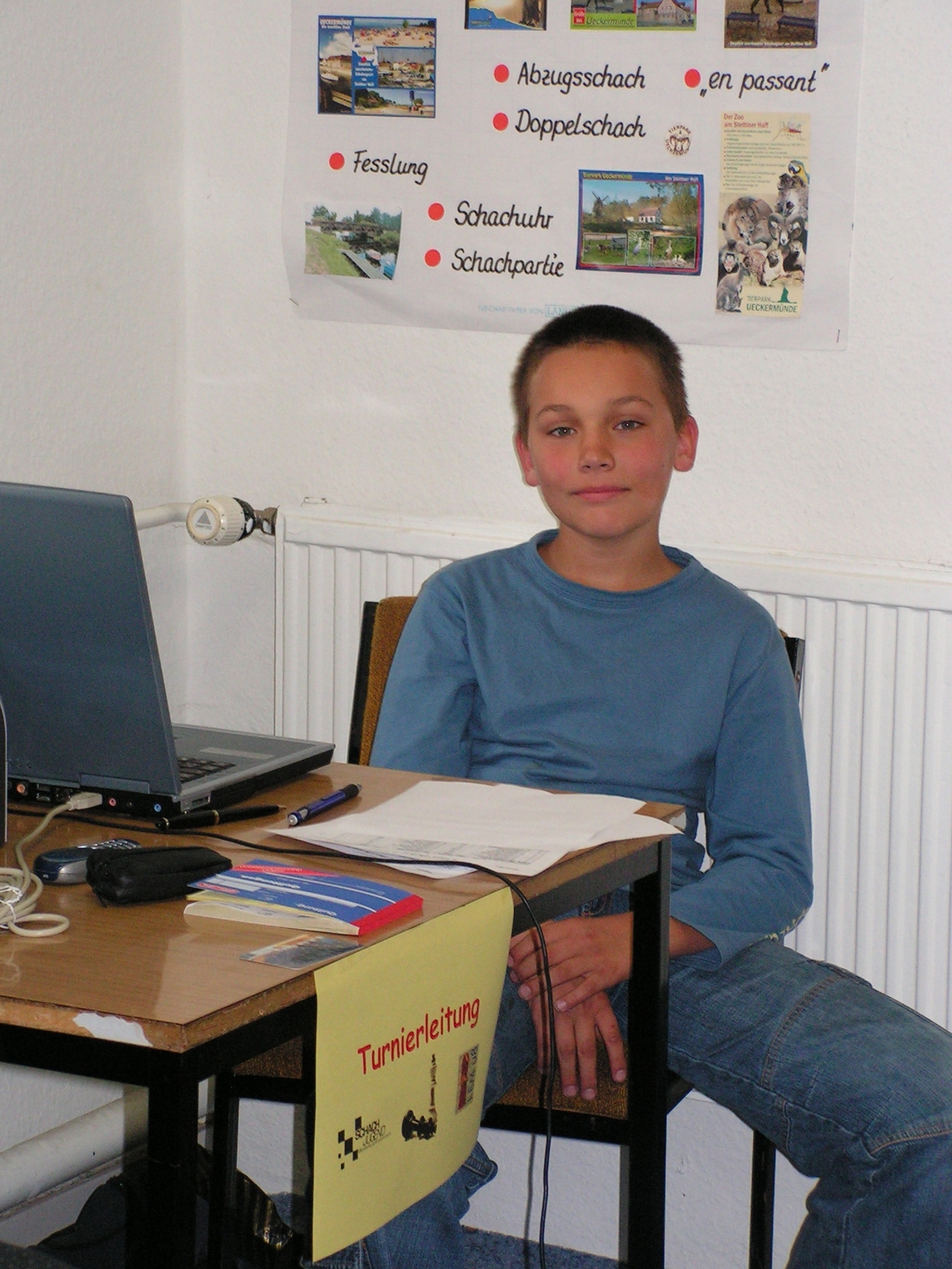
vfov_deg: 20.7
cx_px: 471
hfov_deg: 15.6
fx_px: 3484
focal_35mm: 95
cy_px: 631
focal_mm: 15.8
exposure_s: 1/100
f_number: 3.3
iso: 200
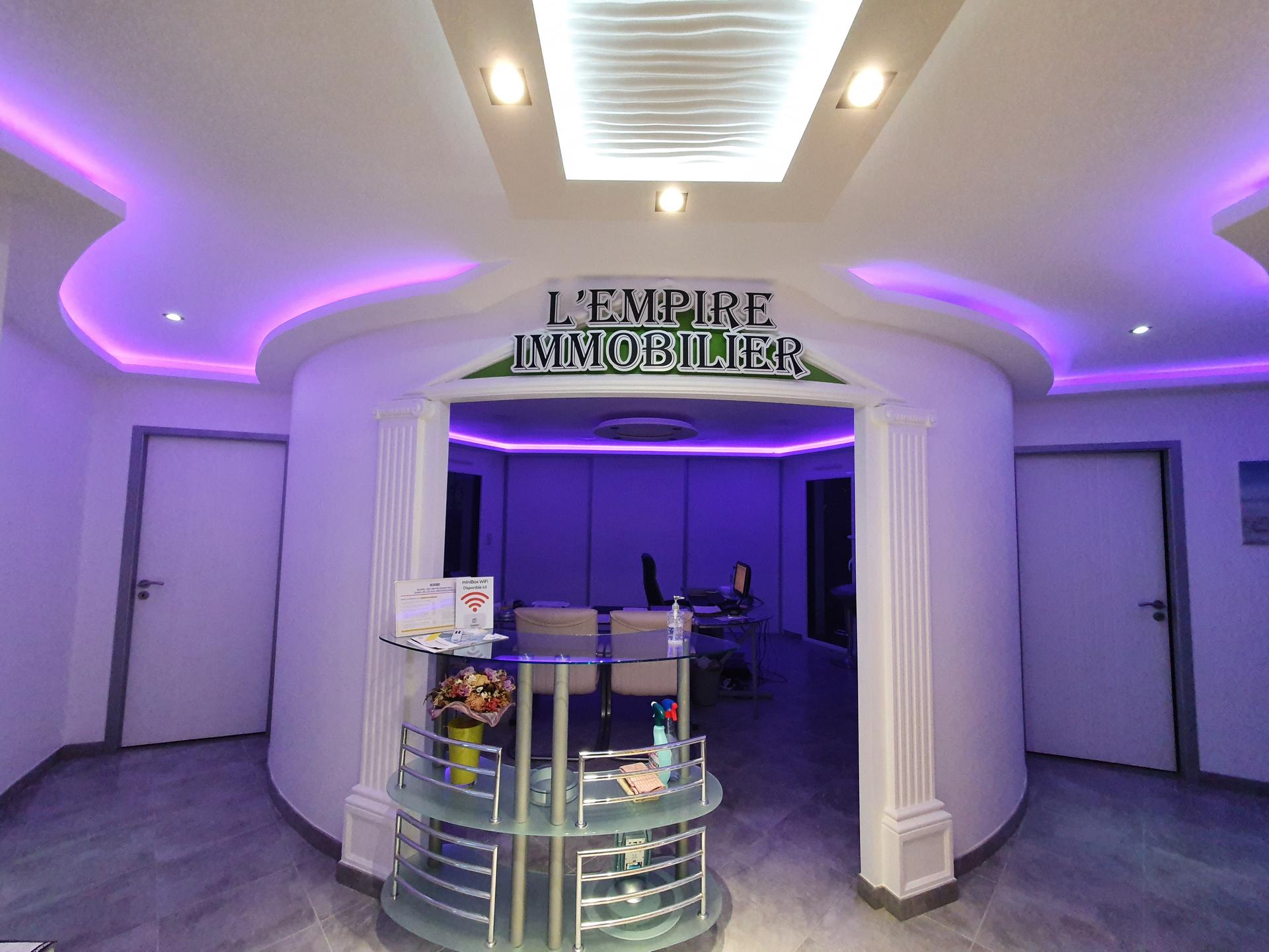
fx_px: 477
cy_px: 476
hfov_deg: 106.2
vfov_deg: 89.9
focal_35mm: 13
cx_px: 634
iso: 320
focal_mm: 1.8
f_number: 2.2
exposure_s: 1/33
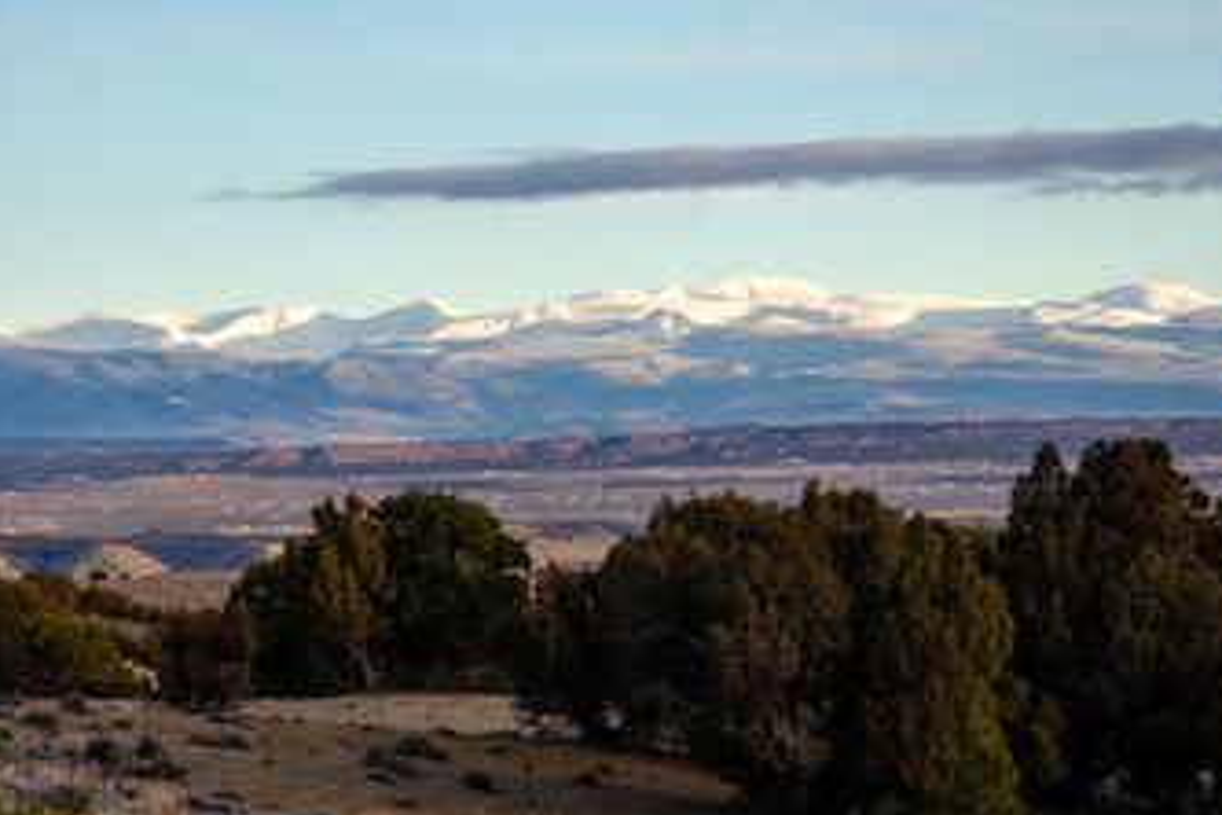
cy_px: 523
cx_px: 600
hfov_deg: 10.1
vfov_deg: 6.7
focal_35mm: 204
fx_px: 6912
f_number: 8
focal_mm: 105
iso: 100
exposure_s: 1/100
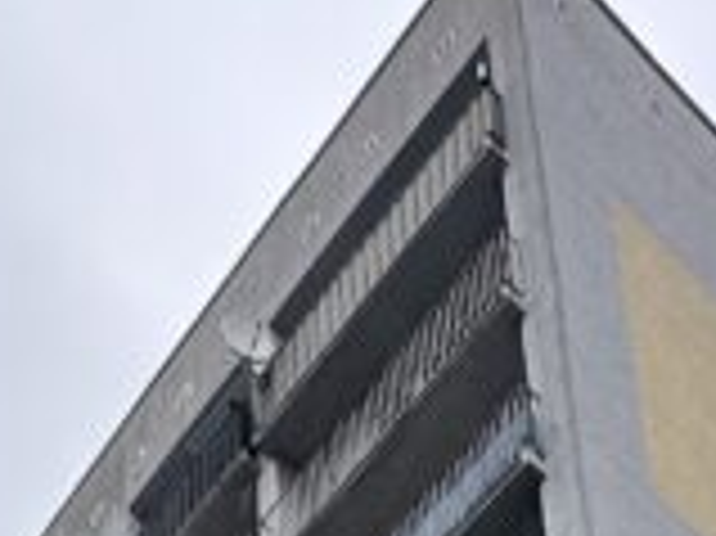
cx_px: 81
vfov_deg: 9.9
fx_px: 1860
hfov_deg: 21.3
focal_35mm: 90
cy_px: 1788
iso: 40
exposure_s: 1/390
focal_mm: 2.22
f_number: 2.2
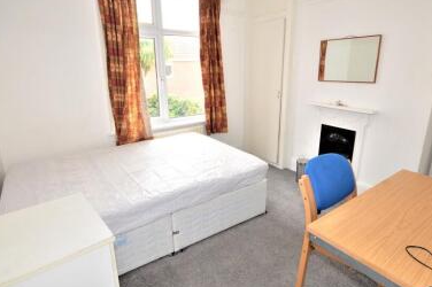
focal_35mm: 19
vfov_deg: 64.4
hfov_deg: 86.9
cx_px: 226
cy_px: 134
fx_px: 228
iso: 400
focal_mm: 10
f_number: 4.5
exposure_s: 1/80
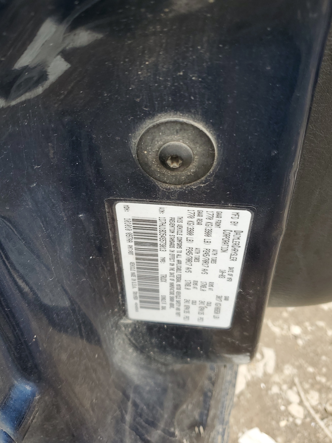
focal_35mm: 30
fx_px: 384
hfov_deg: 46.8
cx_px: 158
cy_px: 214
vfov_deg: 59.9
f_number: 1.5
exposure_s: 1/169
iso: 50
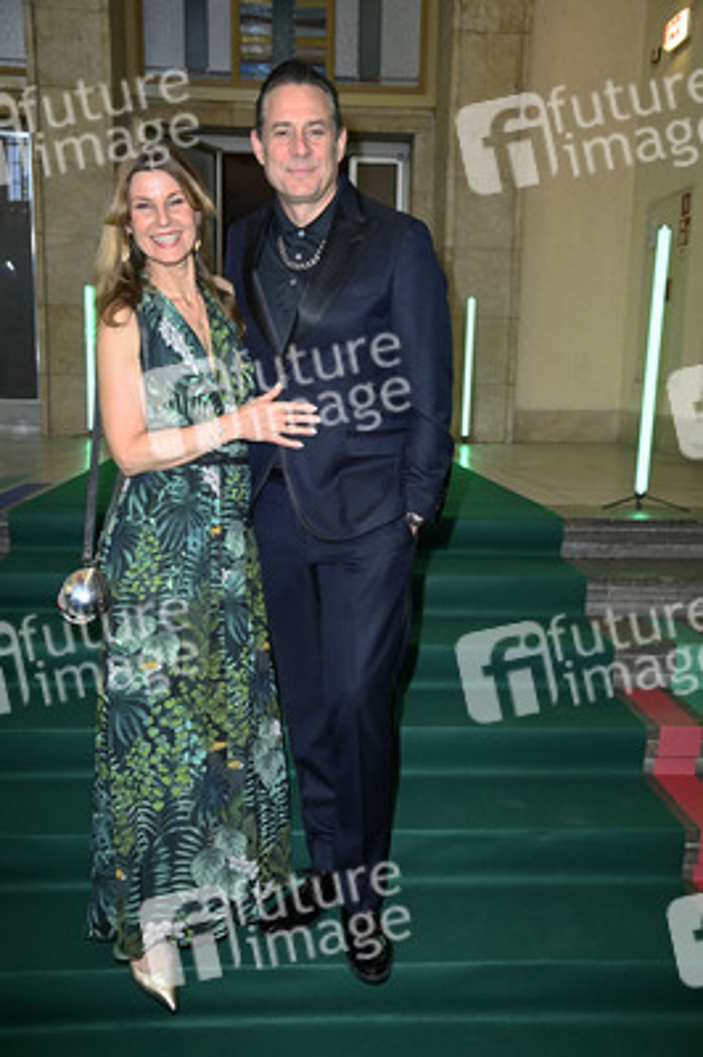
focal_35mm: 35
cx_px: 352
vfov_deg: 54.5
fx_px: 1027
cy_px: 528
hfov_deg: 37.8
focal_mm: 35
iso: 1600
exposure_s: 1/125
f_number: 5
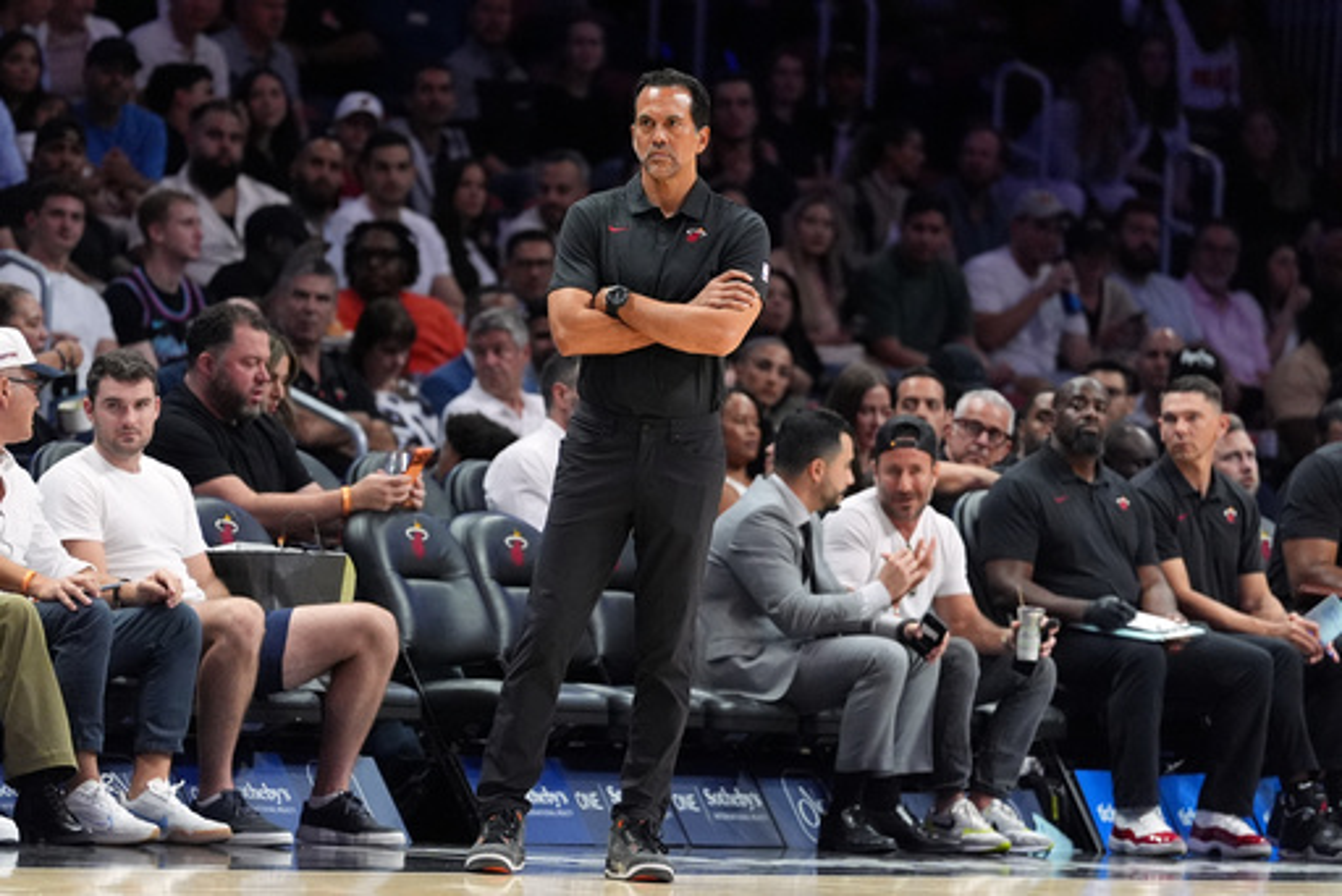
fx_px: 11003
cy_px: 448
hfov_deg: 7.0
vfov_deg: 4.7
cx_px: 671
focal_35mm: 295
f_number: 2.8
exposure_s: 1/1600
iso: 4000
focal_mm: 197
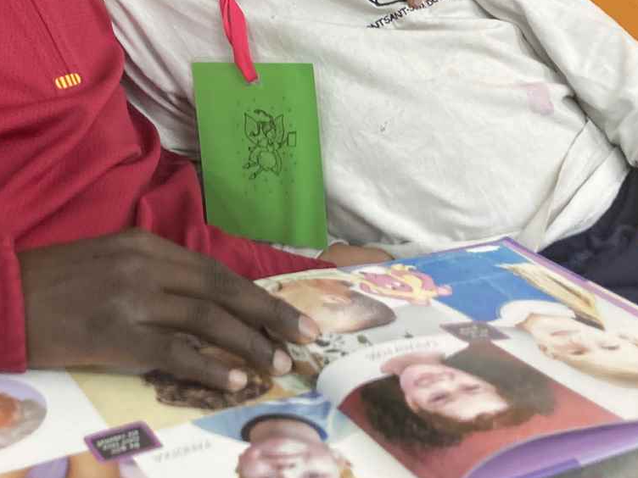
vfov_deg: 24.1
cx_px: 206
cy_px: 100
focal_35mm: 60
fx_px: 1106
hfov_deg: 31.9
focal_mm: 3.99
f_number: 1.8
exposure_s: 1/50
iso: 200
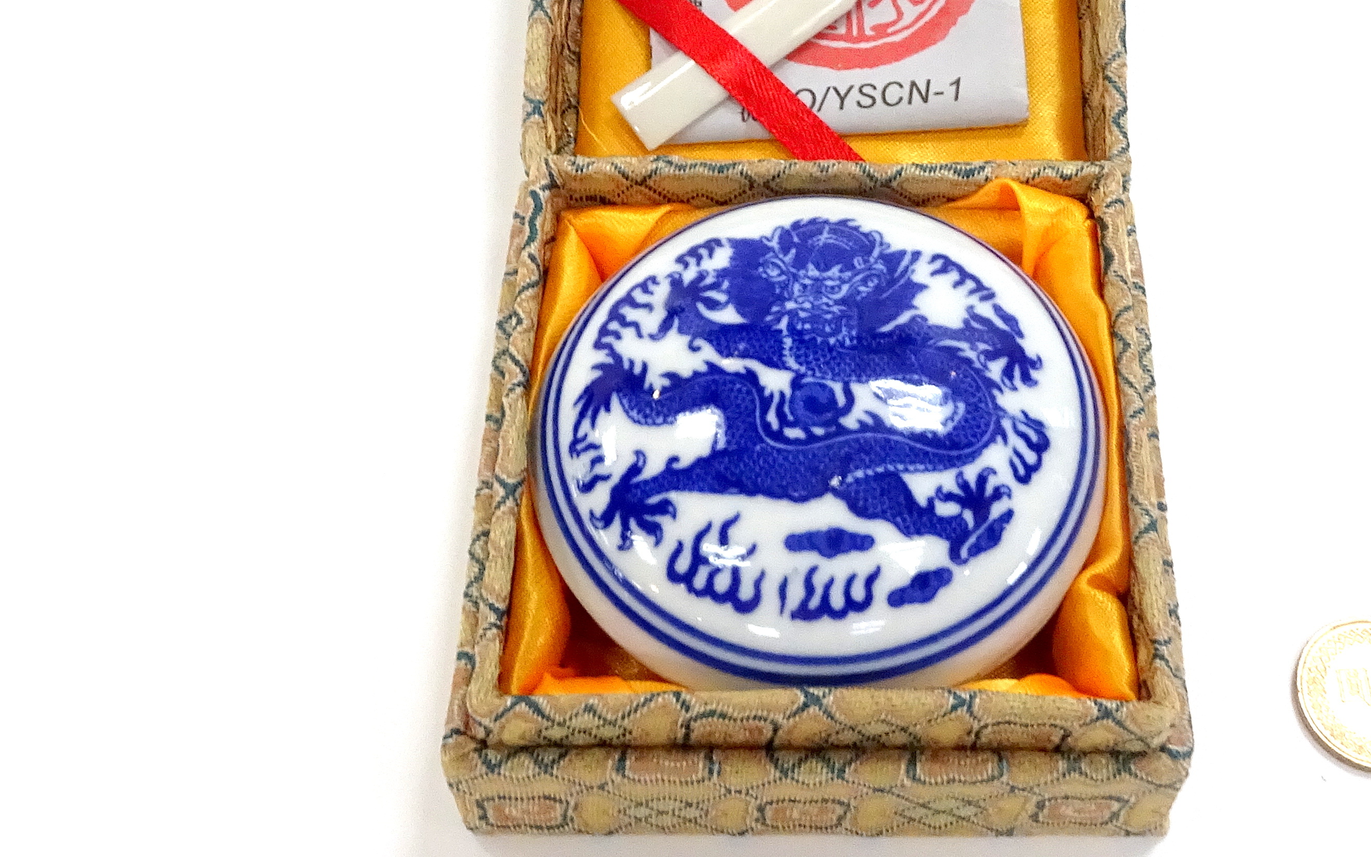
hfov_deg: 42.2
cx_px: 891
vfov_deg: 27.3
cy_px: 297
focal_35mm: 47
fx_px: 1756
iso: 400
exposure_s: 1/30
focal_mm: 4.1
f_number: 5.6
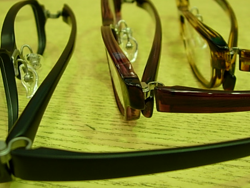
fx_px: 390
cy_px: 95
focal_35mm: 54
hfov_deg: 35.5
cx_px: 137
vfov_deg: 27.1
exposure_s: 1/32
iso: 86
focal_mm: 7.8
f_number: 2.8
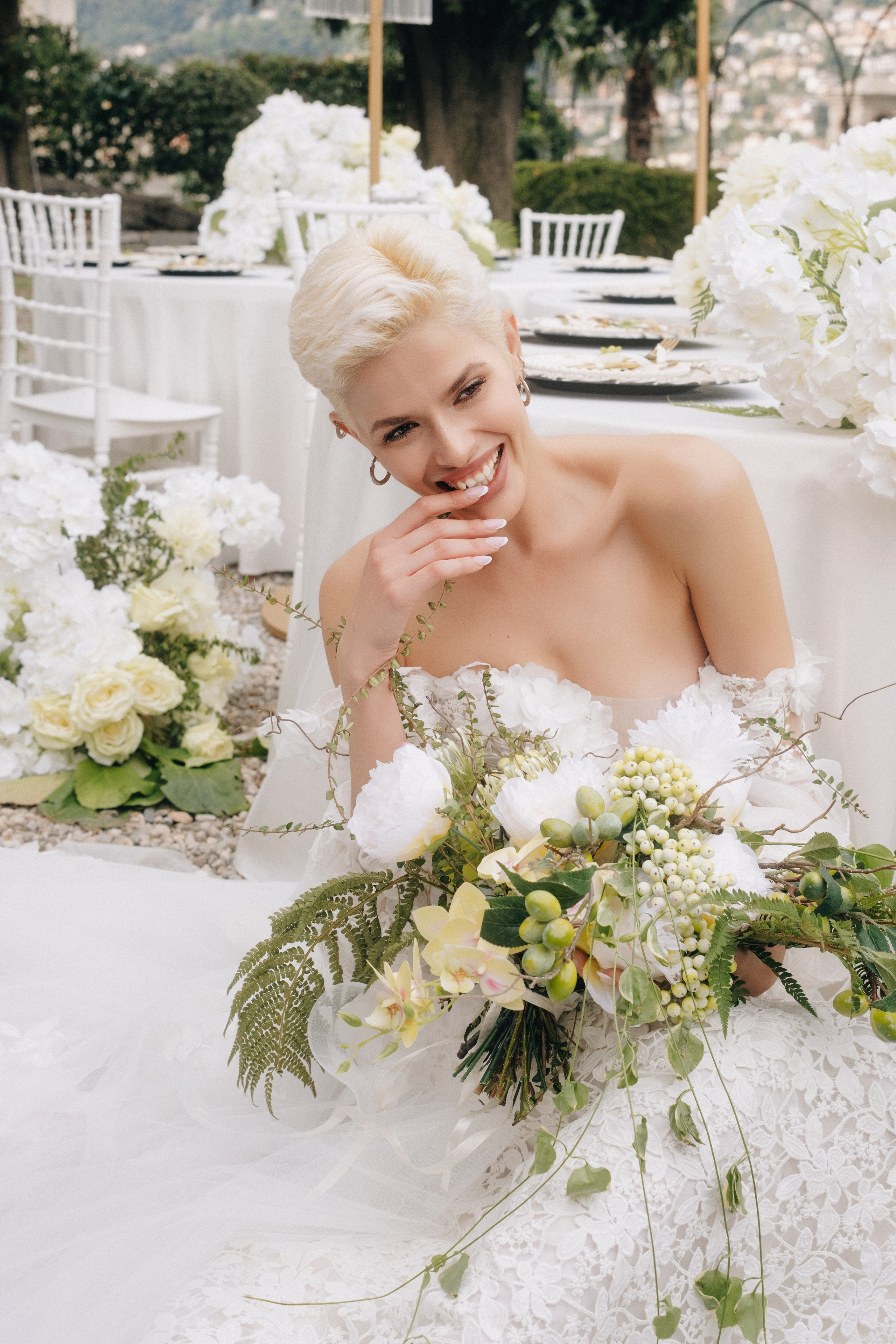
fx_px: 1867
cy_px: 672
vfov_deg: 39.6
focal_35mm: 50
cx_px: 448
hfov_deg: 27.0
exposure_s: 1/500
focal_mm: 33
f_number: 5
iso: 250
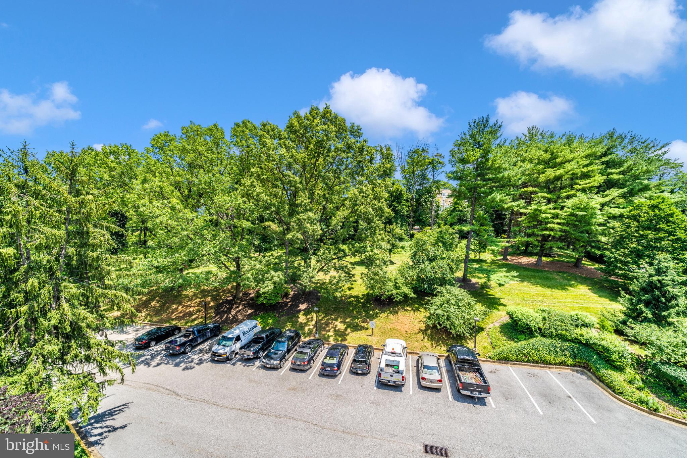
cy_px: 229
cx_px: 344
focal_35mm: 12
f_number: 8
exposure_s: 1/160
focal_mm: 12
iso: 100
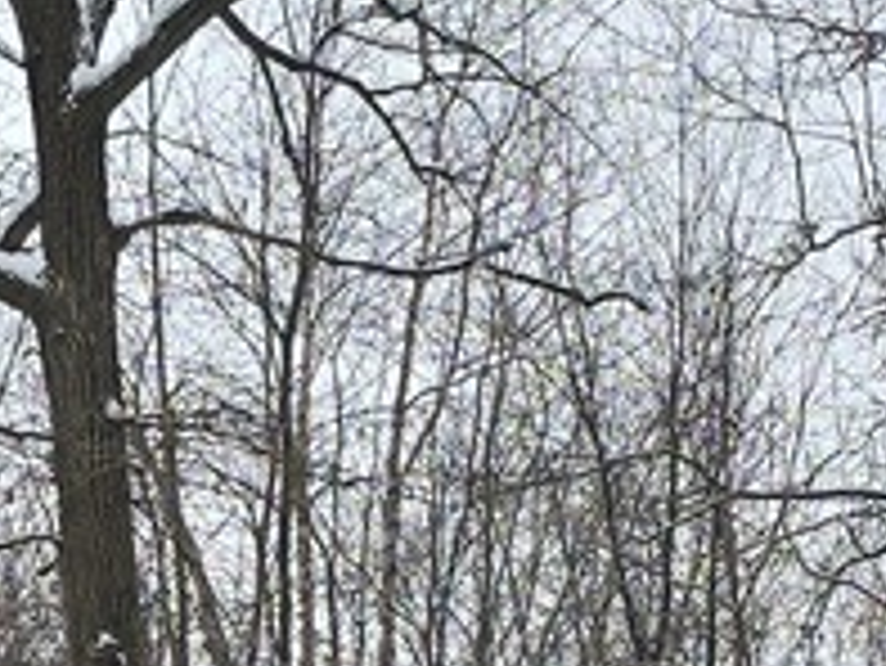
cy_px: 1224
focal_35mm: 168
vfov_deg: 8.5
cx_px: -225
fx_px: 4303
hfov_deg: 11.5
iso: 12
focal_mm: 6.3
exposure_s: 1/279
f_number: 1.7
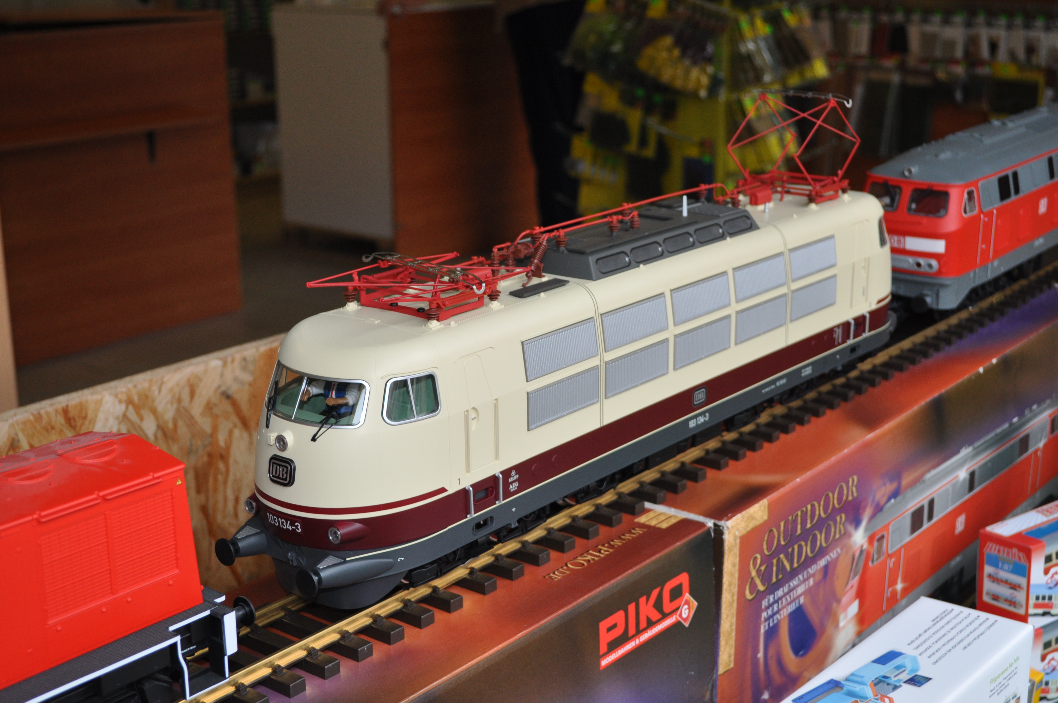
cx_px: 529
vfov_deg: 26.4
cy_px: 352
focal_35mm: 51
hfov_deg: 38.9
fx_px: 1497
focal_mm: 34
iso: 640
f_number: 5
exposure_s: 1/125
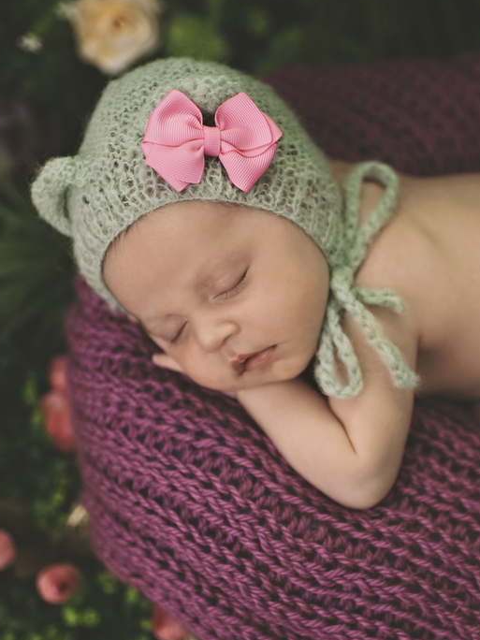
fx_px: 1091
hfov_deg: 24.6
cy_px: 331
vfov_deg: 32.7
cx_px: 352
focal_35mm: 59
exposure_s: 1/250
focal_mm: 35
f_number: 2
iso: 320
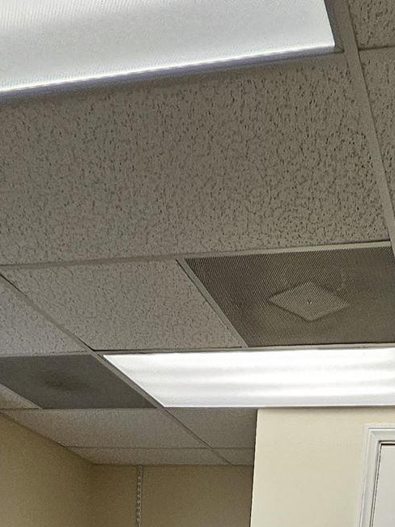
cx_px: 278
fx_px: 700
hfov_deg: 31.1
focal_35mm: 46
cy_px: 913
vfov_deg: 23.6
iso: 40
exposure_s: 1/60
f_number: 2.2
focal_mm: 1.74
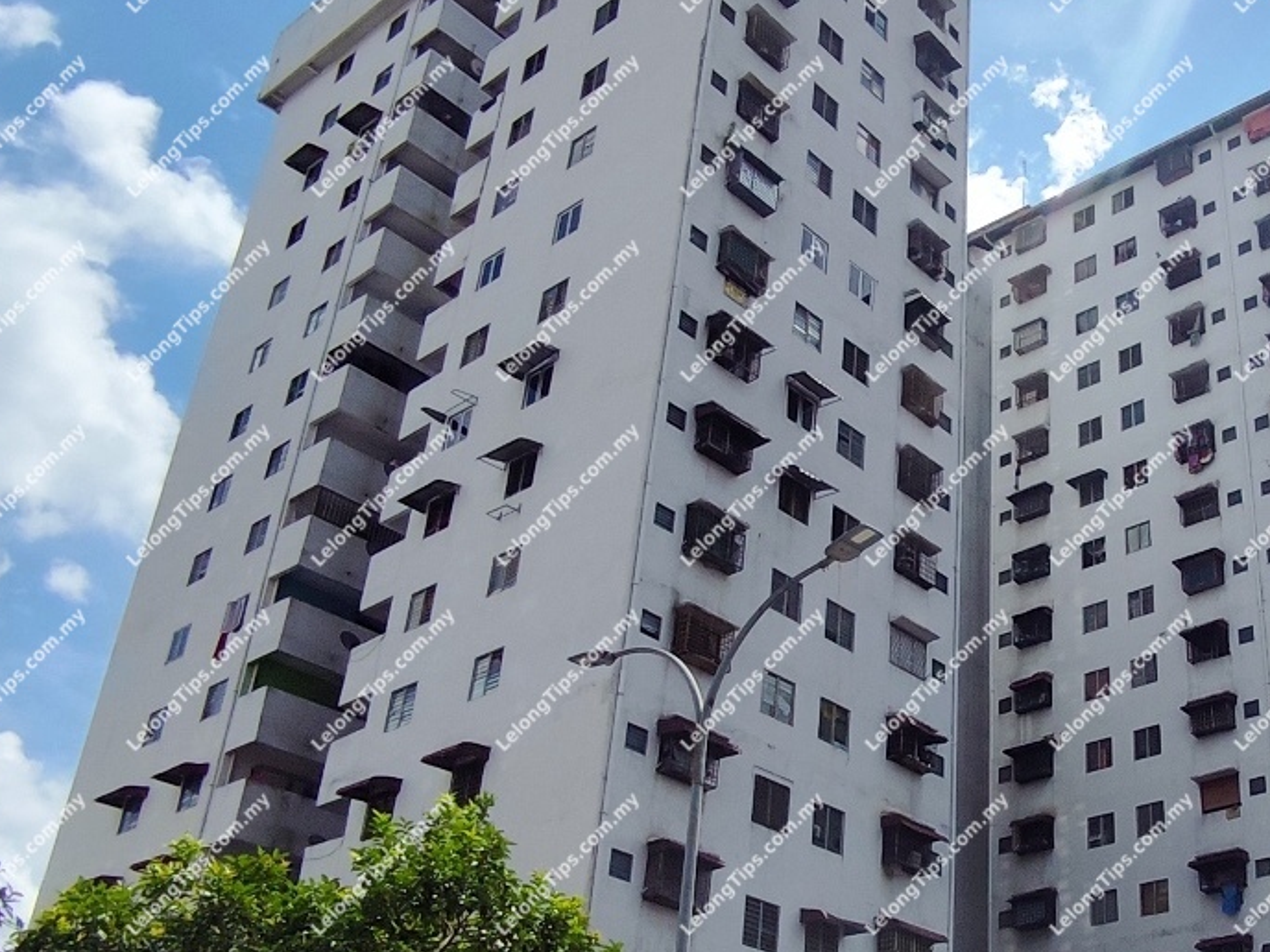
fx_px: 1357
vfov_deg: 38.6
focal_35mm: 37
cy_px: 544
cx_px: 910
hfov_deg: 48.7
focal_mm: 1.65
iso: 50
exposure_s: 1/5295
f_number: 2.2
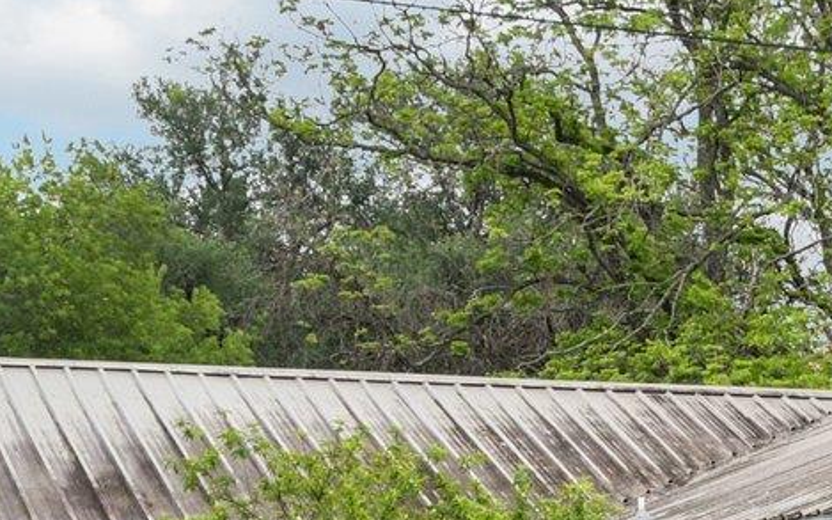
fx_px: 3129
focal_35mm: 138
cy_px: 610
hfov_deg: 14.8
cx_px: 921
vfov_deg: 9.4
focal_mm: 21
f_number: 8
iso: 400
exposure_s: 1/80
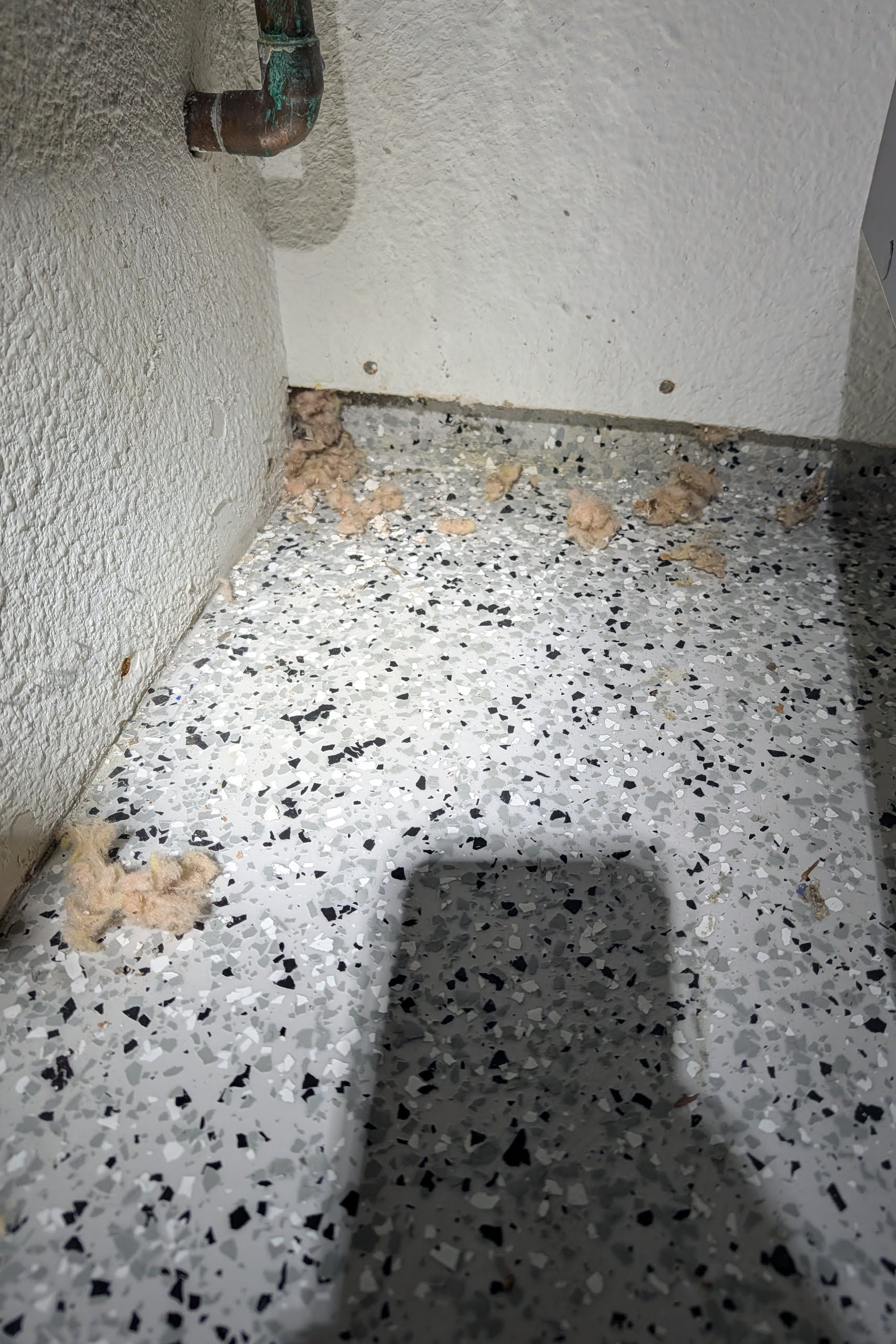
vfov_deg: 71.5
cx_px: 500
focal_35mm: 25
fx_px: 933
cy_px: 671
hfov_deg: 51.2
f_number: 1.68
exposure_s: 1/336
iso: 53
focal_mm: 6.9
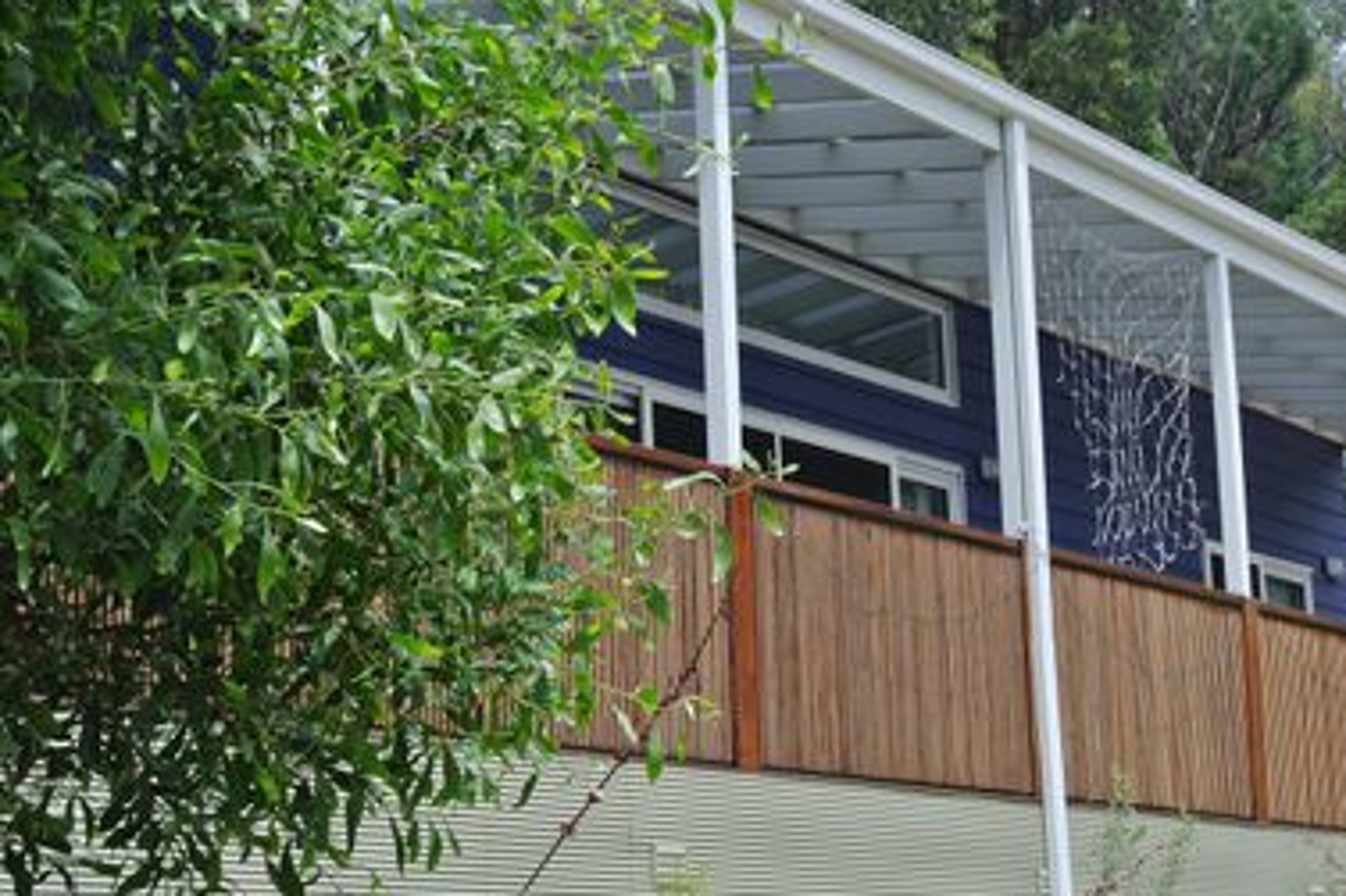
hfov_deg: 23.6
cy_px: 366
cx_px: 810
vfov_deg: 15.9
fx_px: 3214
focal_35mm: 86
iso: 100
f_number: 5.3
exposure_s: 1/320
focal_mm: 25.9
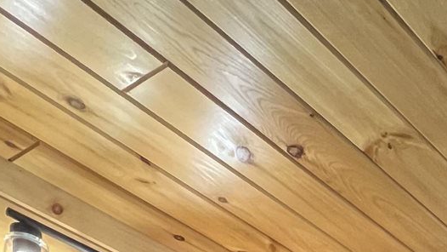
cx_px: 493
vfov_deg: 12.1
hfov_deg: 30.3
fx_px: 735
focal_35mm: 62
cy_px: 708
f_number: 1.8
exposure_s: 1/60
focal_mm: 1.57
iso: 320
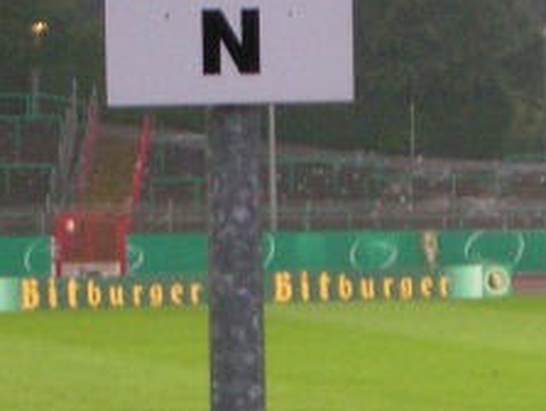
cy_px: 320
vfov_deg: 4.8
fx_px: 4866
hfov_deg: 6.4
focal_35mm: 308
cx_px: 267
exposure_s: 1/50
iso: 200
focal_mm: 13.2
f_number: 3.2
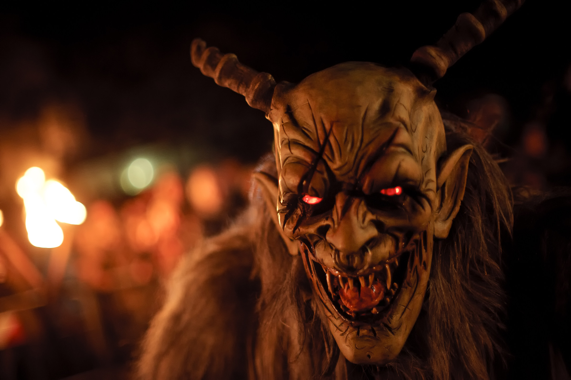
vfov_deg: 27.0
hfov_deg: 39.6
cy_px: 190
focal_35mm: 50
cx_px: 286
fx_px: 793
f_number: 1.2
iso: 2000
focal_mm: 50
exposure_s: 1/125
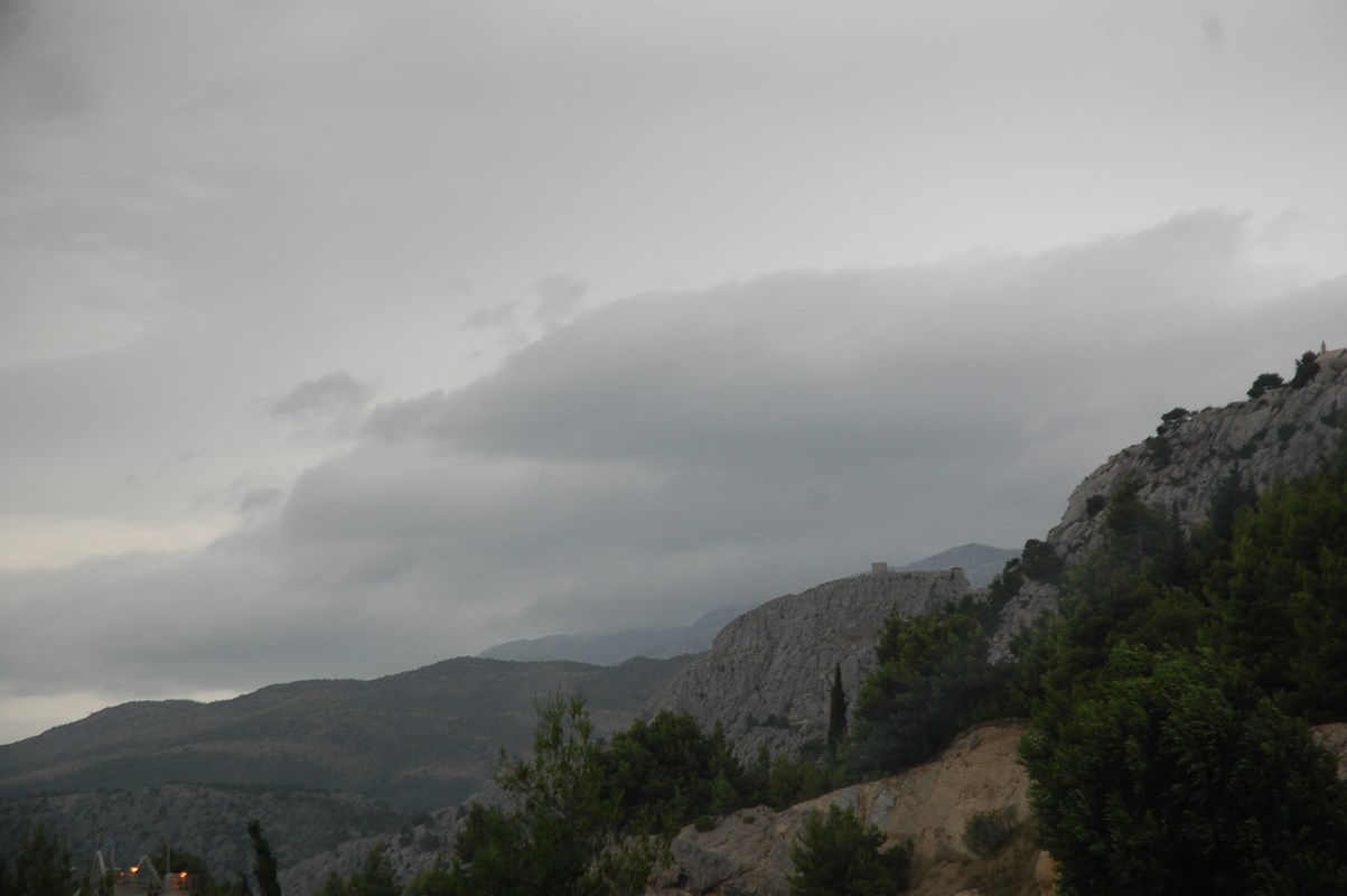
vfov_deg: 13.0
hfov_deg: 19.5
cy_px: 448
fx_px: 3925
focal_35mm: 105
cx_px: 674
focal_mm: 70
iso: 400
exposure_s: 1/500
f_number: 5.6
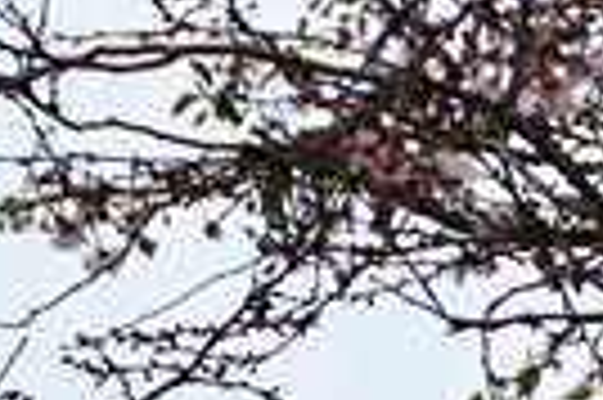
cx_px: 1143
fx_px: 14090
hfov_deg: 2.4
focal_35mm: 842
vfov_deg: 1.6
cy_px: 494
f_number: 9
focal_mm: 125
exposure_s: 1/1250
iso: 800
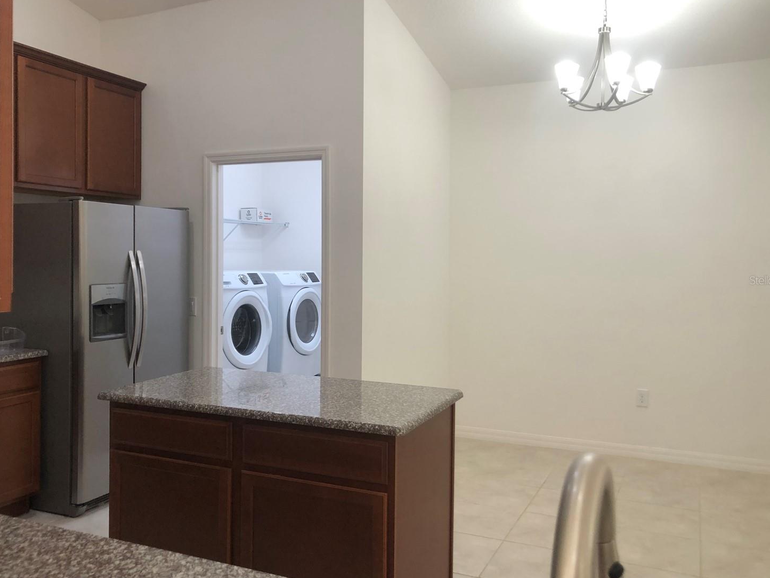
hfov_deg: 58.3
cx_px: 374
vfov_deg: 45.4
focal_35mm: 31
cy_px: 280
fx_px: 690
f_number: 1.8
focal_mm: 3.99
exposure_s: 1/30
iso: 25
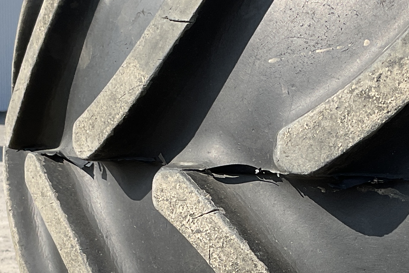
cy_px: 265
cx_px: 237
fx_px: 1000
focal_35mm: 88
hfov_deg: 23.1
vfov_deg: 15.3
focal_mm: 3
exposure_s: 1/1279
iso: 16
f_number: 1.8
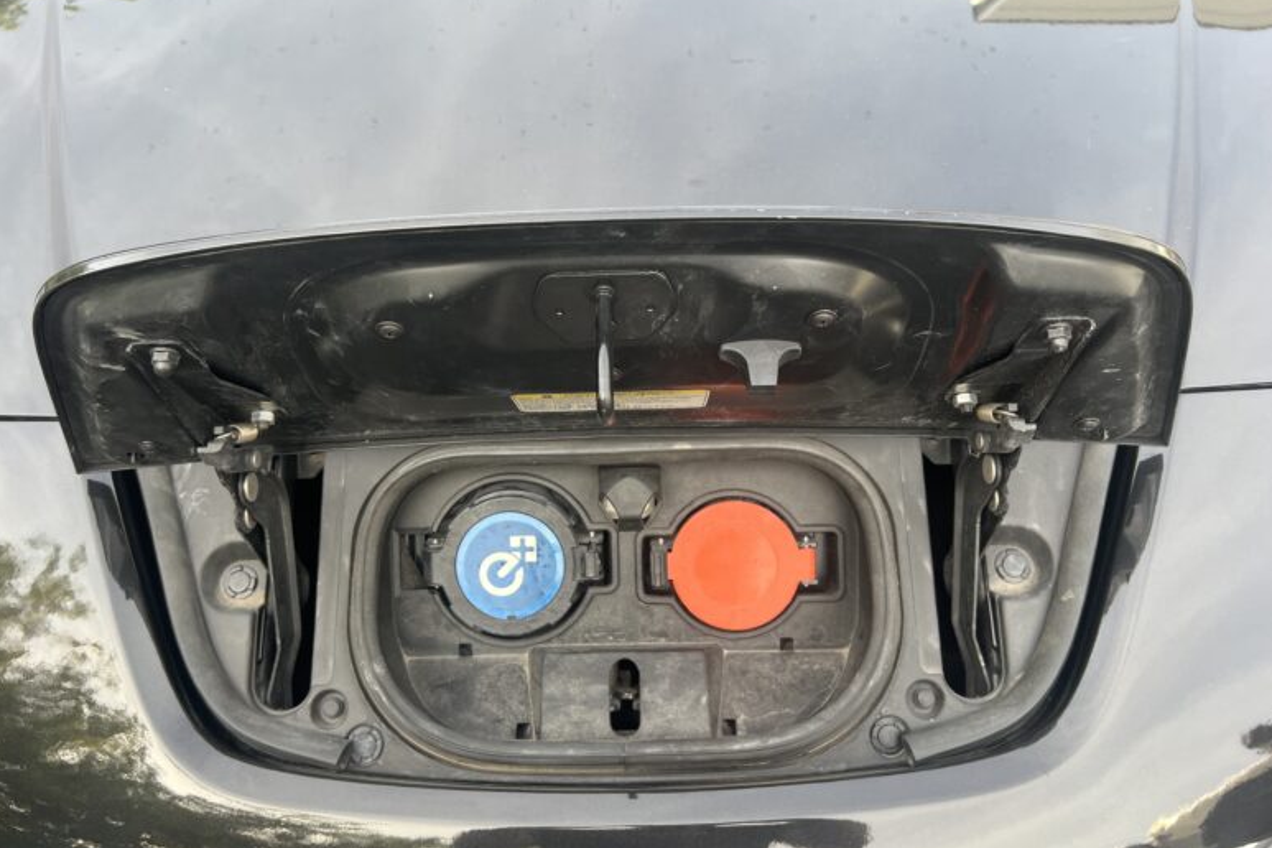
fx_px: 989
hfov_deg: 65.5
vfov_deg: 46.4
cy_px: 420
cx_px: 625
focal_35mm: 28
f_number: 1.5
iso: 40
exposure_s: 1/178
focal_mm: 5.7
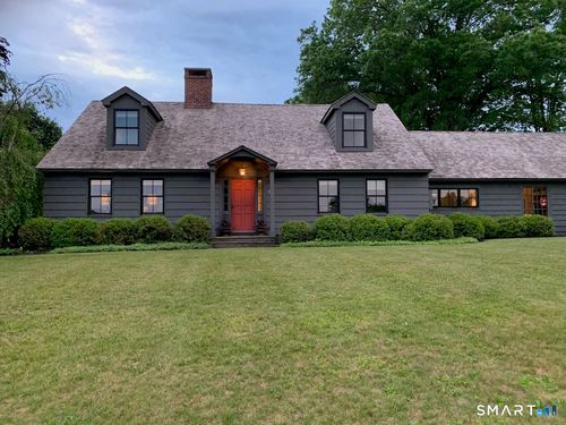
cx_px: 283
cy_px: 212
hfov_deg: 67.3
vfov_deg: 53.1
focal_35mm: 26
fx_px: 425
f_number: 1.8
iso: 400
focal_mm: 4.25
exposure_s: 1/55
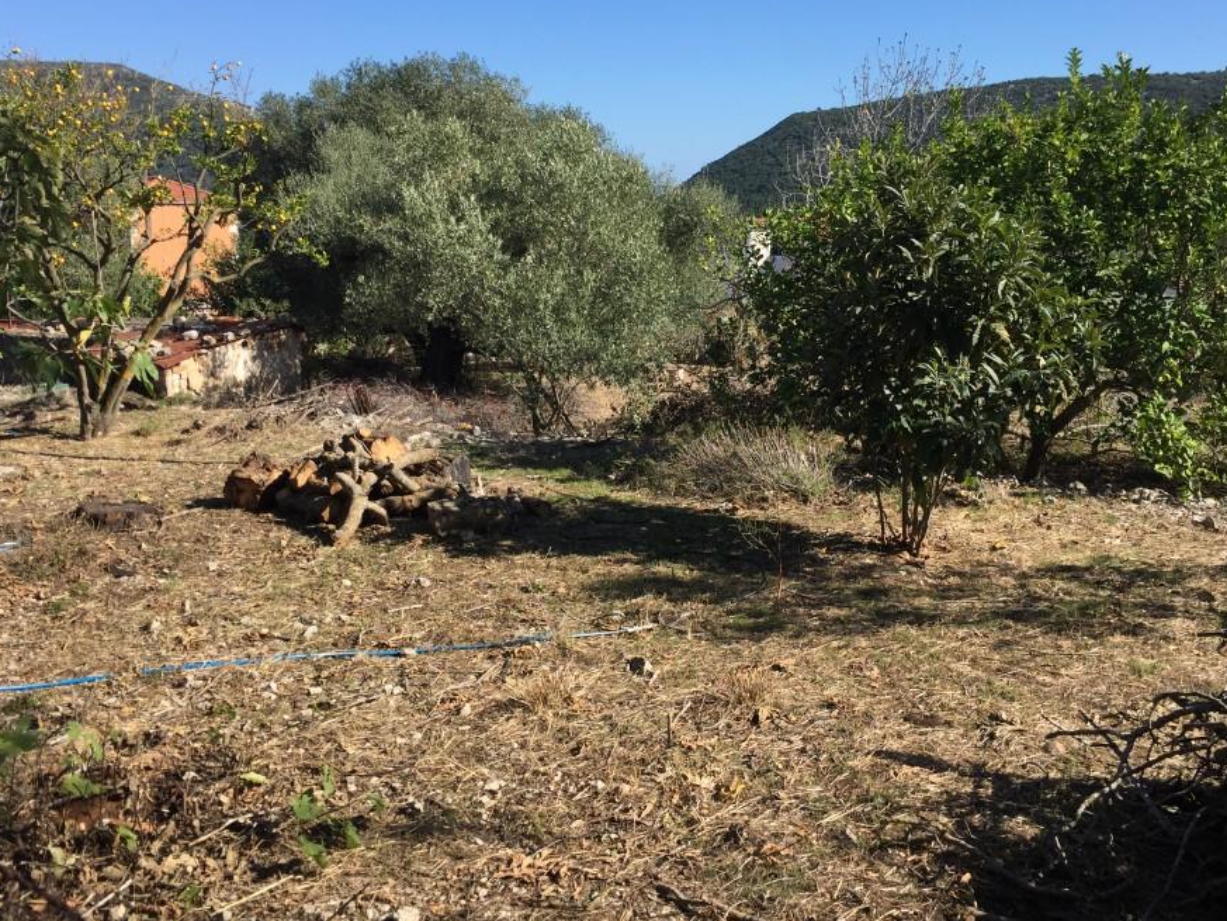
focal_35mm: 34
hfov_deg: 53.9
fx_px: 1205
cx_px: 656
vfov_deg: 41.7
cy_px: 384
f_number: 2.2
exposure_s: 1/1364
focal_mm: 4.15
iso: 32
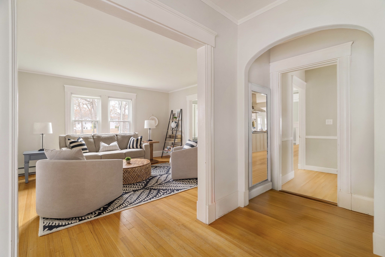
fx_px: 171
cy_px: 128
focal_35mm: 16
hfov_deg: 96.7
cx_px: 192
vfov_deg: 73.7
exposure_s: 1/10
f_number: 5
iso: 400
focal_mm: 16
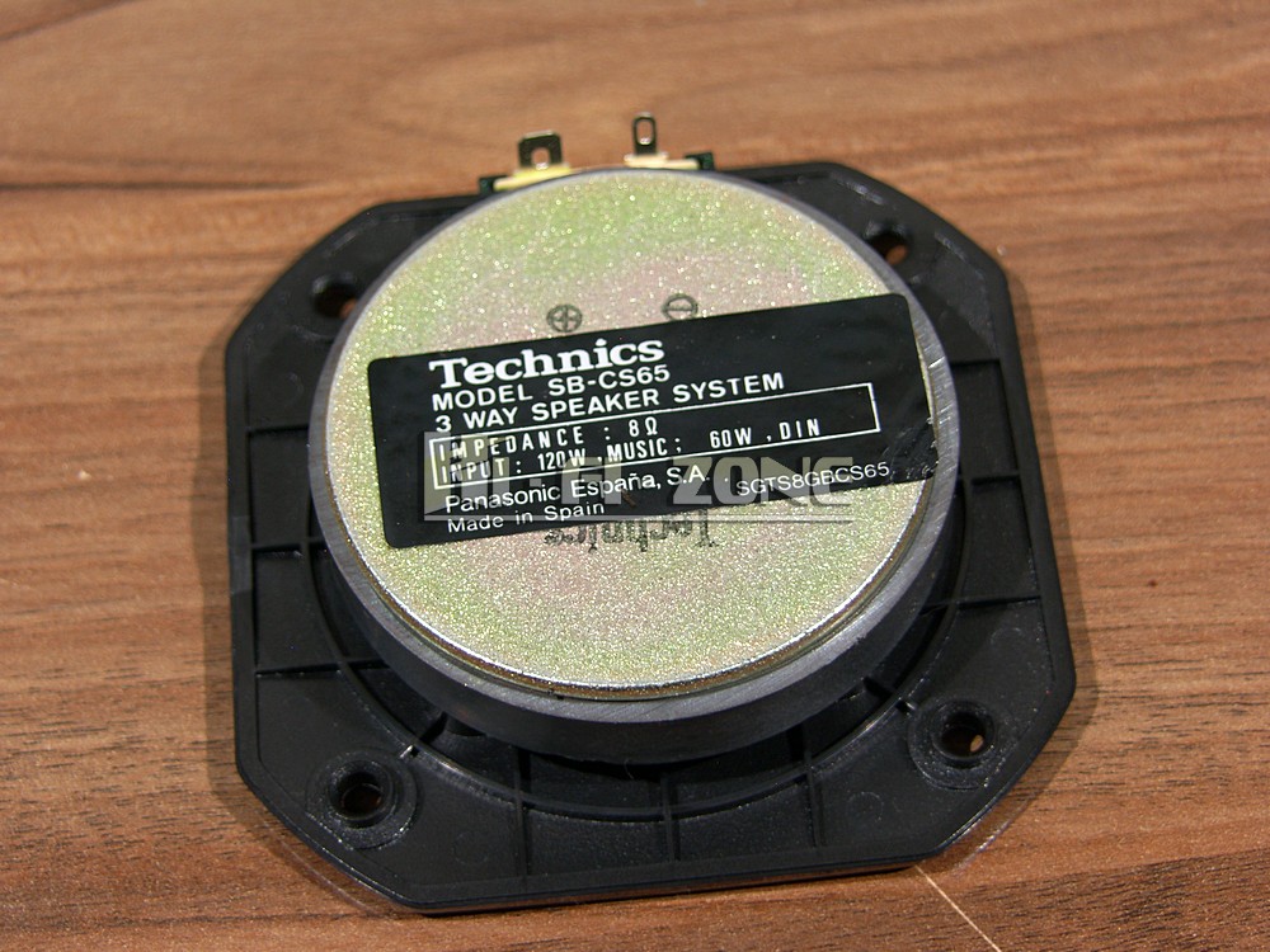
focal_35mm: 90
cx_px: 635
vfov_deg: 16.4
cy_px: 476
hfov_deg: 21.8
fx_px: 3302
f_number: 3.2
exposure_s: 1/100
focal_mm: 23.2
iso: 50
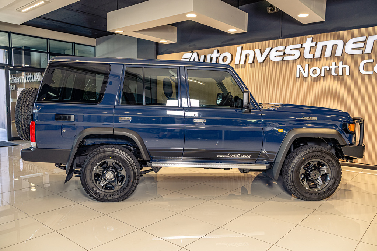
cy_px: 126
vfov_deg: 46.4
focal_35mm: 28
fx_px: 293
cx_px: 188
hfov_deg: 65.5
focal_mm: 28
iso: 640
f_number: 4
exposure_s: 1/125
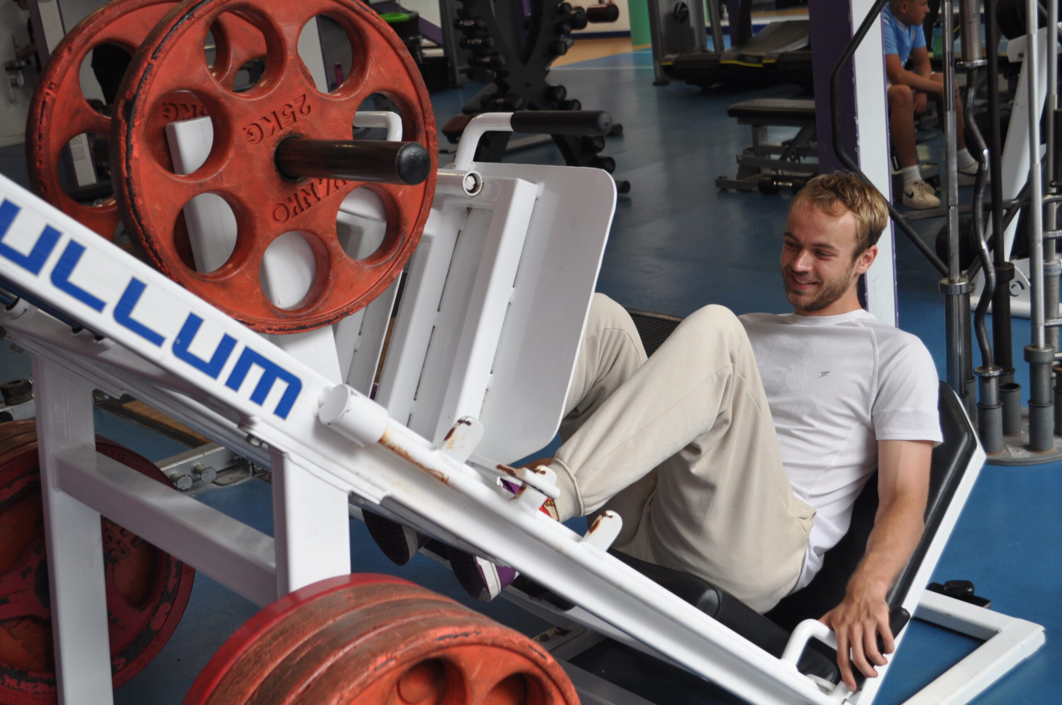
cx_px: 531
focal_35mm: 45
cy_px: 352
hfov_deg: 43.7
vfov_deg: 29.8
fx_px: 1326
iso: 400
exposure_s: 1/80
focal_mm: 30
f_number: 4.5
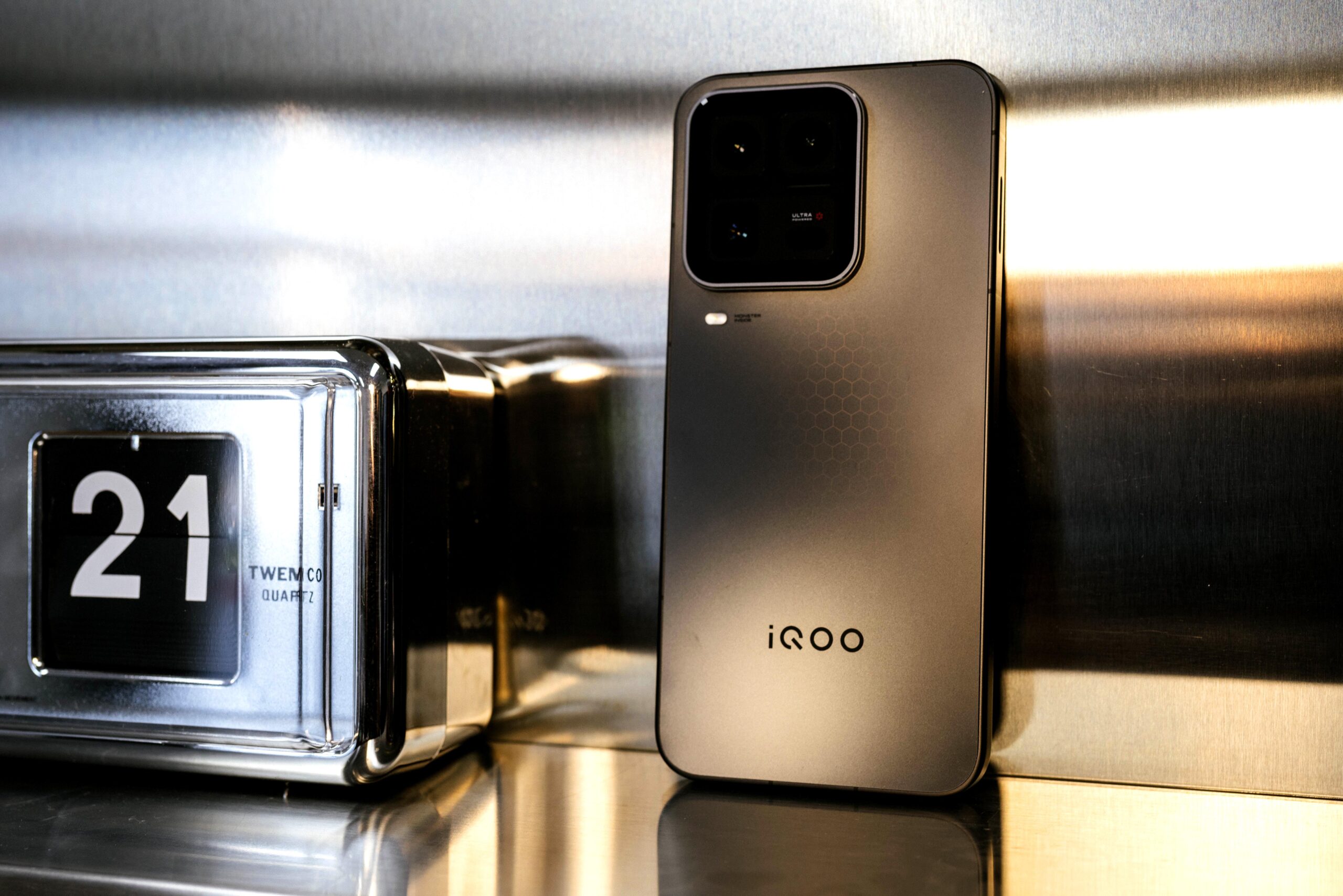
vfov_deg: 27.0
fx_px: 1865
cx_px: 672
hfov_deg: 39.6
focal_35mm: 50
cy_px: 448
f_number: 5.6
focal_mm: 50
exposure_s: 1/25
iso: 640
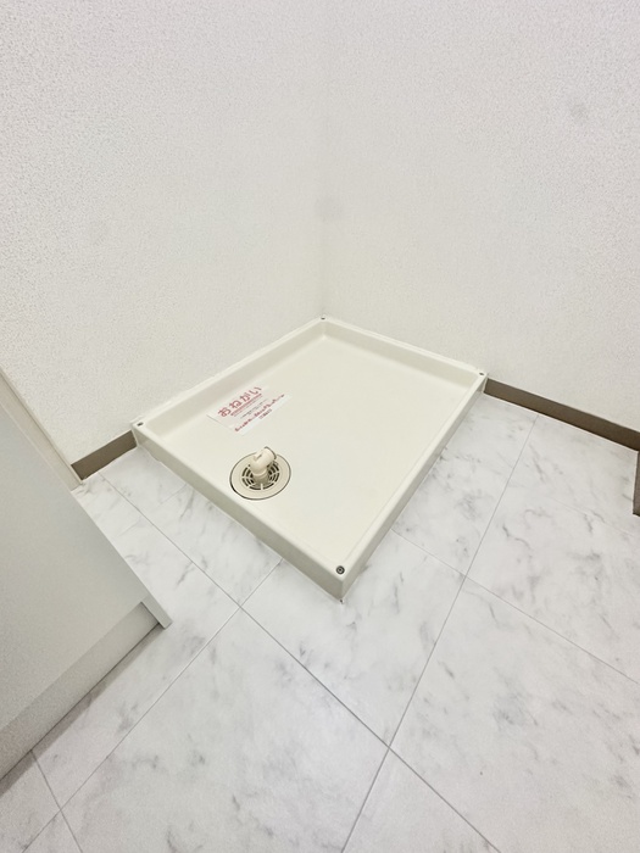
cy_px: 426
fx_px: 345
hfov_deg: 85.7
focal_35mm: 14
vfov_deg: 102.1
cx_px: 320
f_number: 2.2
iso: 320
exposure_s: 1/85
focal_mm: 2.22
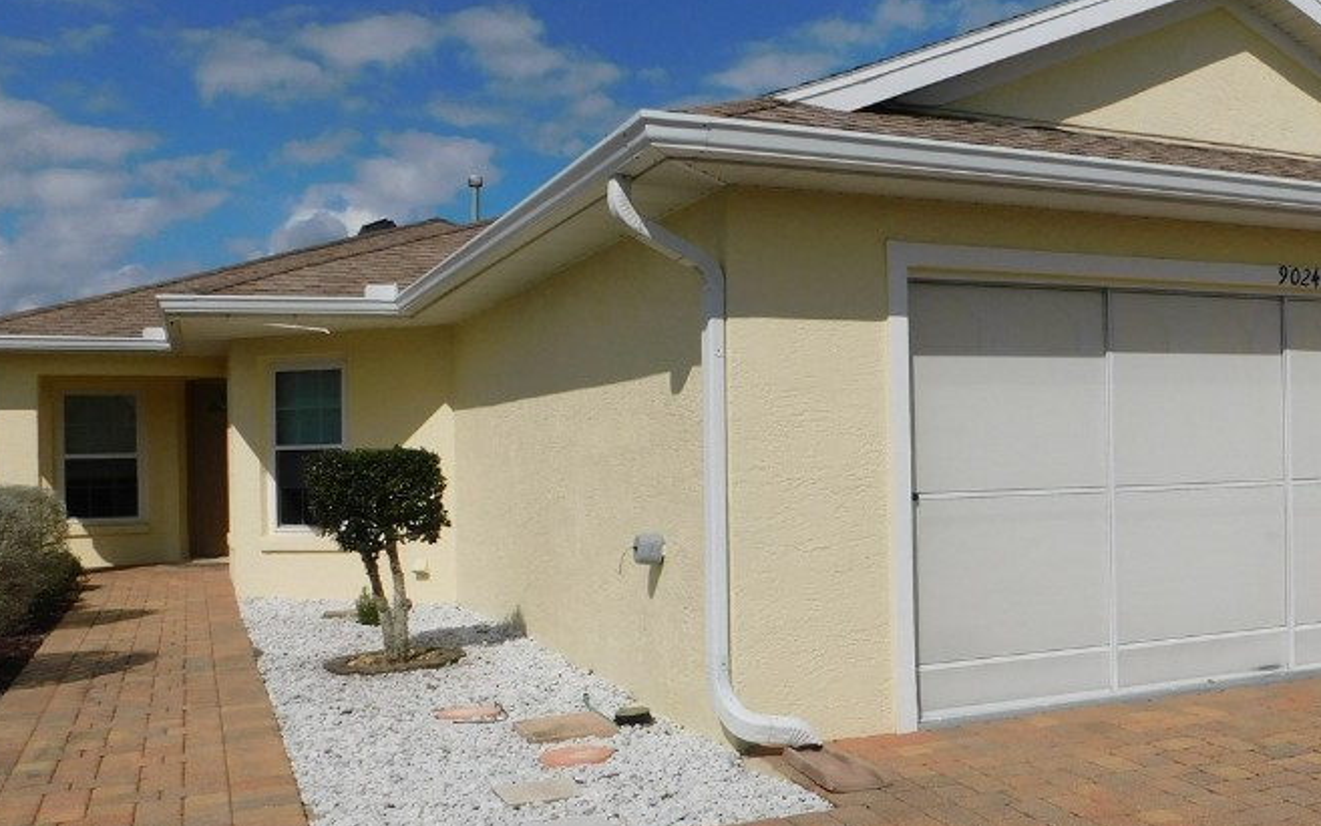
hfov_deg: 50.4
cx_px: 907
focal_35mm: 38
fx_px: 1368
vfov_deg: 33.6
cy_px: 454
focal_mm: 4
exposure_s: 1/1500
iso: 125
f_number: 6
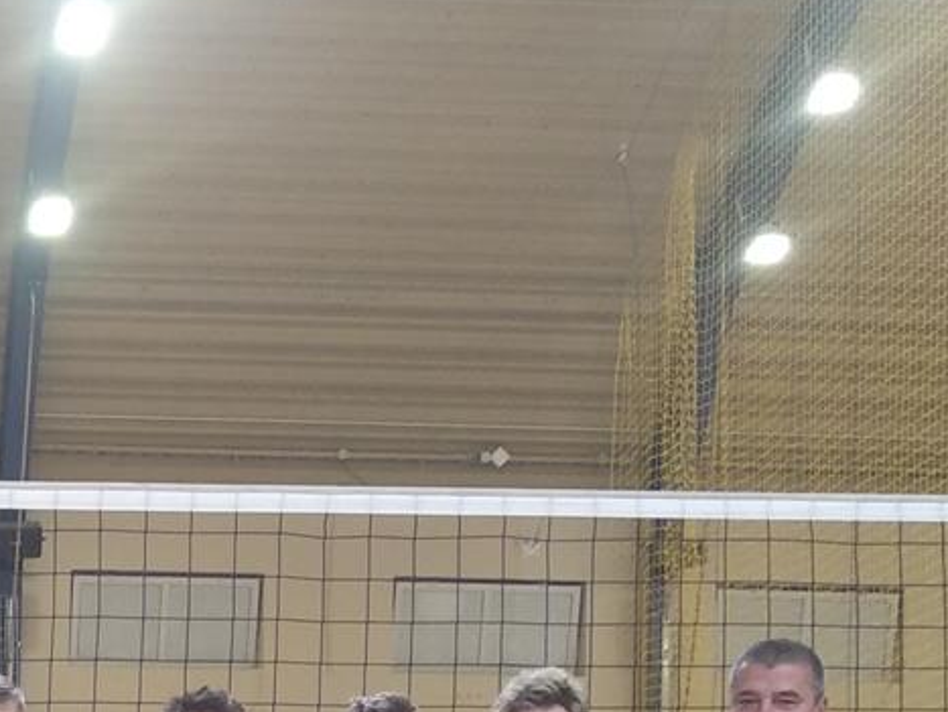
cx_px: -215
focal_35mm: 89
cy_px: 996
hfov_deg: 20.5
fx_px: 2439
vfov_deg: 15.6
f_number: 2.2
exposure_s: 1/50
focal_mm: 3.83
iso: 320
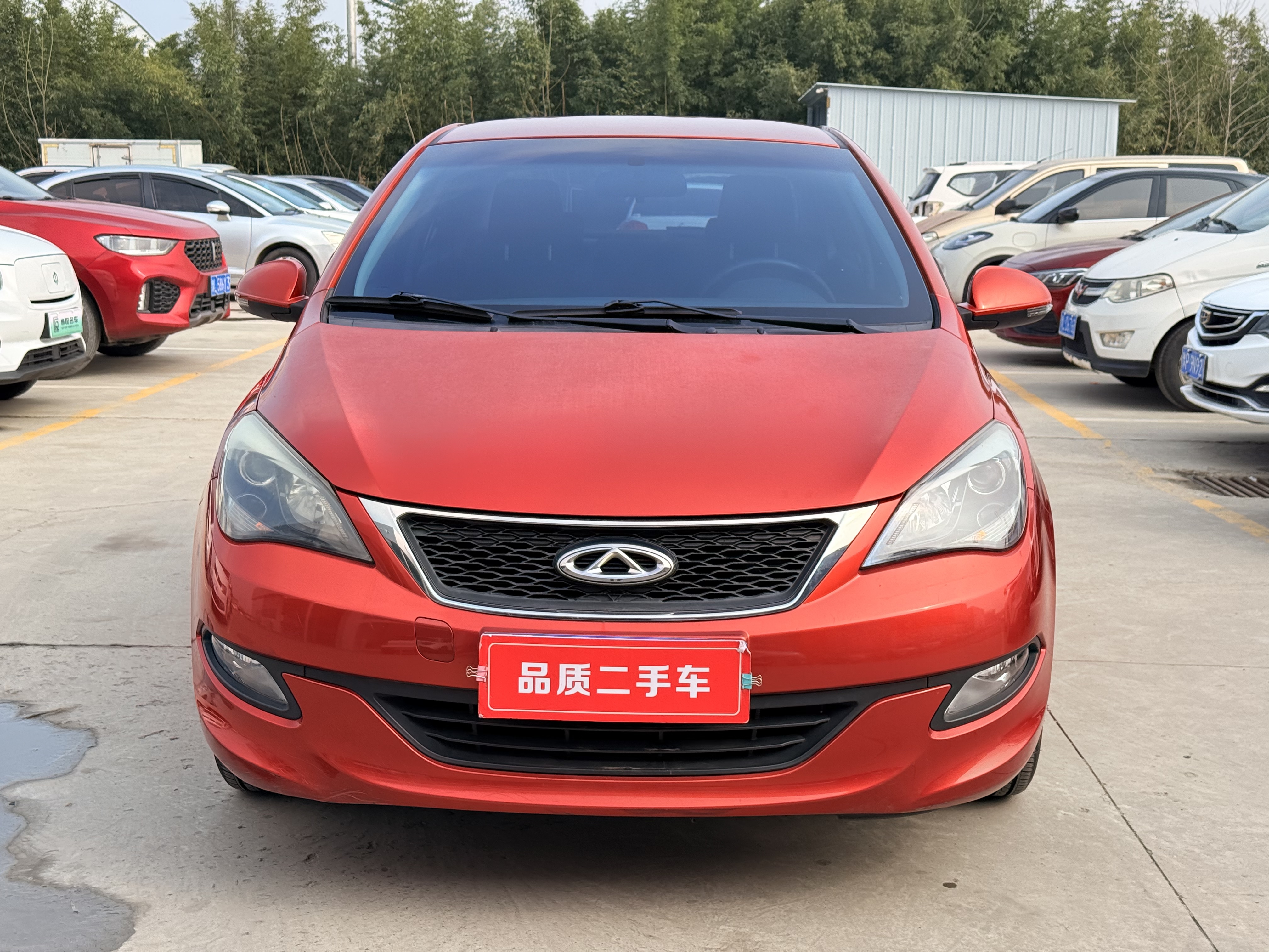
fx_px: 1760
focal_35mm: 48
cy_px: 476
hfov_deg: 39.7
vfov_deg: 30.3
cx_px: 634
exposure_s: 1/3534
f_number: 1.78
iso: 80
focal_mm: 6.76
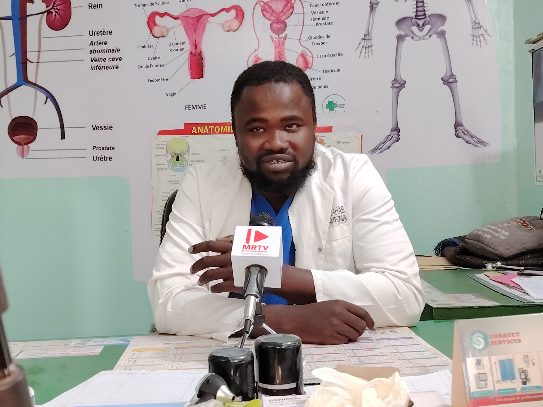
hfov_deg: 40.4
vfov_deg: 30.9
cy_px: 204
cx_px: 272
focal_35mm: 47
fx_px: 737
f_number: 1.75
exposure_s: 1/25
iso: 1997
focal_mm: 5.25
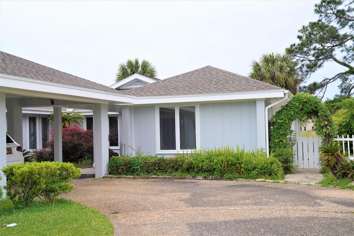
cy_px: 118
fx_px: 472
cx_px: 177
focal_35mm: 48
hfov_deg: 41.1
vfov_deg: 28.1
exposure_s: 1/200
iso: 100
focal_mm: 48
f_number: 5.6
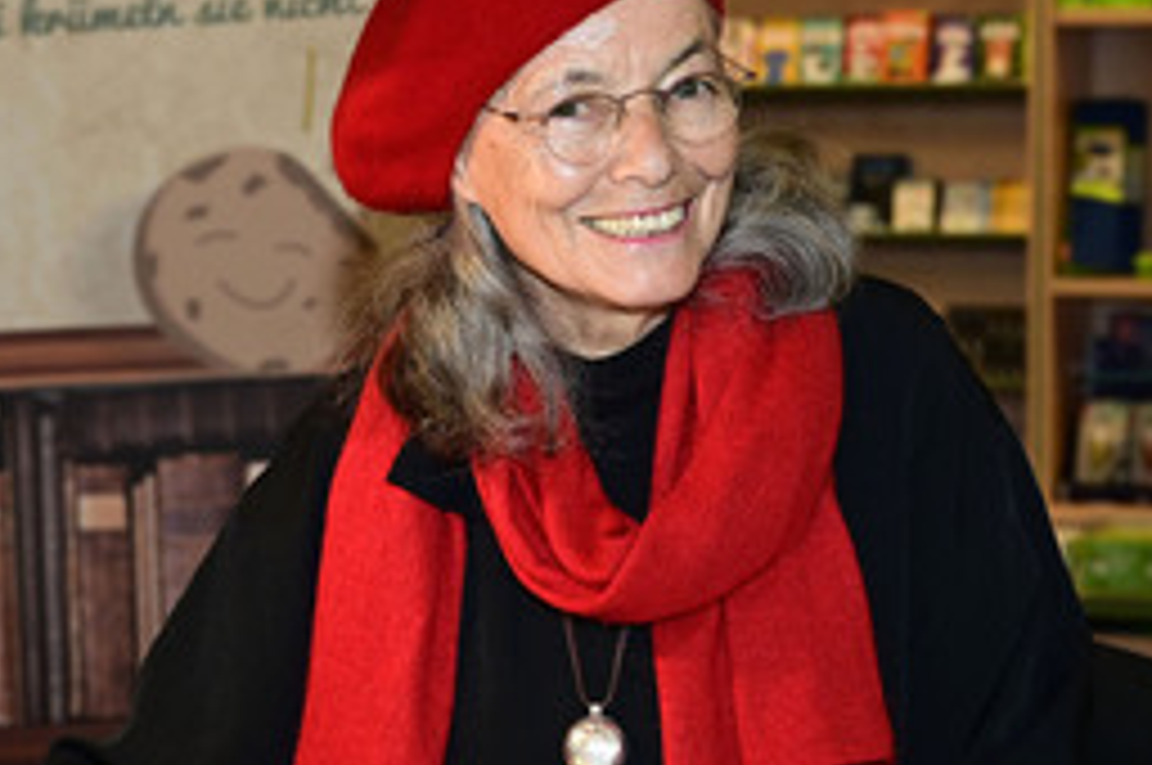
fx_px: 2589
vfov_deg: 16.8
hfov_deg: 25.1
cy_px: 432
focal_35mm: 81
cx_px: 488
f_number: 4.5
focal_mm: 46
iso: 1250
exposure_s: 1/200
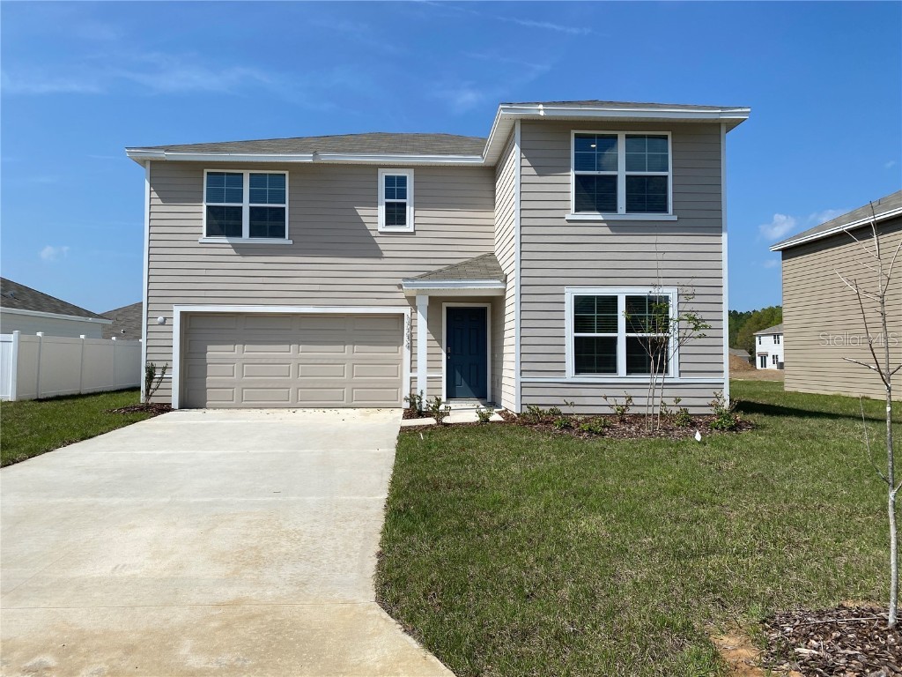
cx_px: 451
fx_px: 677
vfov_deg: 53.1
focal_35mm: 26
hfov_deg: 67.3
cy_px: 338
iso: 32
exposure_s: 1/5236
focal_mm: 4.25
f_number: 1.8
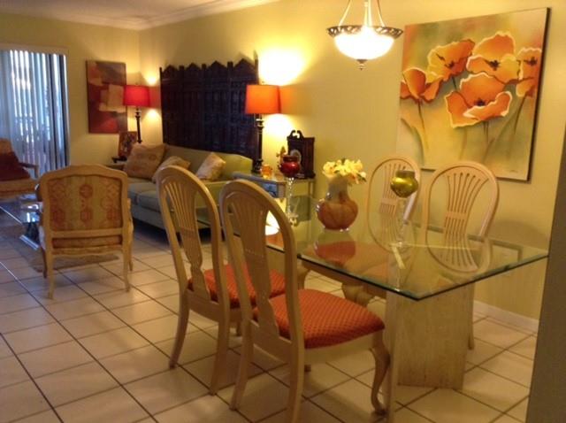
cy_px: 212
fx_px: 539
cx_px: 283
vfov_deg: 42.8
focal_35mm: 33
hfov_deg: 55.4
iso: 200
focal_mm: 3.3
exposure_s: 1/17
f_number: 2.4
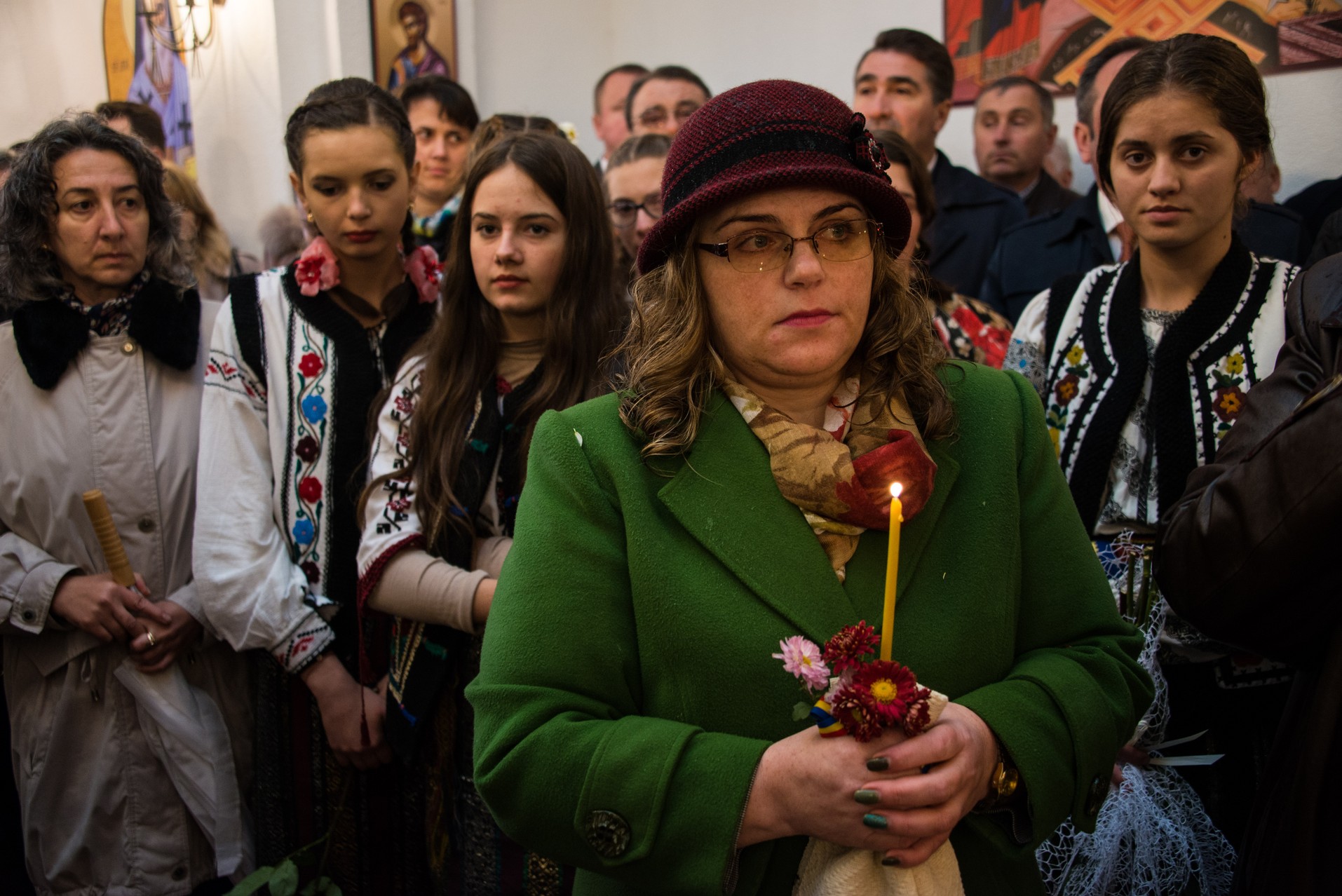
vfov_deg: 33.4
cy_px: 448
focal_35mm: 40
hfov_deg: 48.4
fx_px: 1492
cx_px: 671
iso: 1250
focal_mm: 40
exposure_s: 1/50
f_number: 4
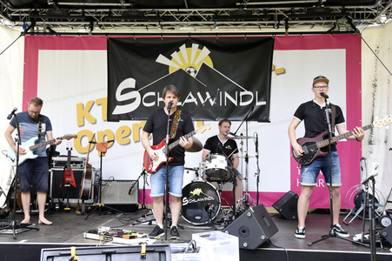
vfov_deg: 35.0
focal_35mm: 38
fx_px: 413
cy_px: 130
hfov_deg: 50.7
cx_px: 196
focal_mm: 38
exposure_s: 1/80
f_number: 6.3
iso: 640
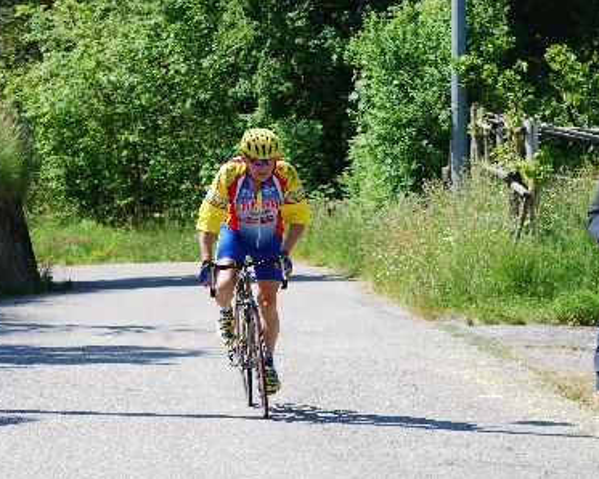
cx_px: 273
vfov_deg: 9.1
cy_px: 240
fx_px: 3012
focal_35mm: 170
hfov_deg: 11.4
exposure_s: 1/125
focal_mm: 100
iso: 100
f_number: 8
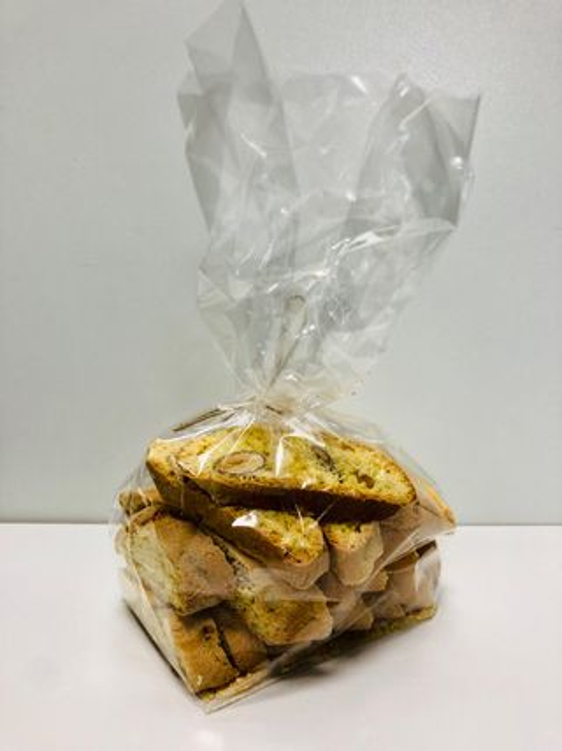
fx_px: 606
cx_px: 281
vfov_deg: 63.5
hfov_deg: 49.7
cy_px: 376
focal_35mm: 28
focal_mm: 4
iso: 25
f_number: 1.8
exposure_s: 1/33
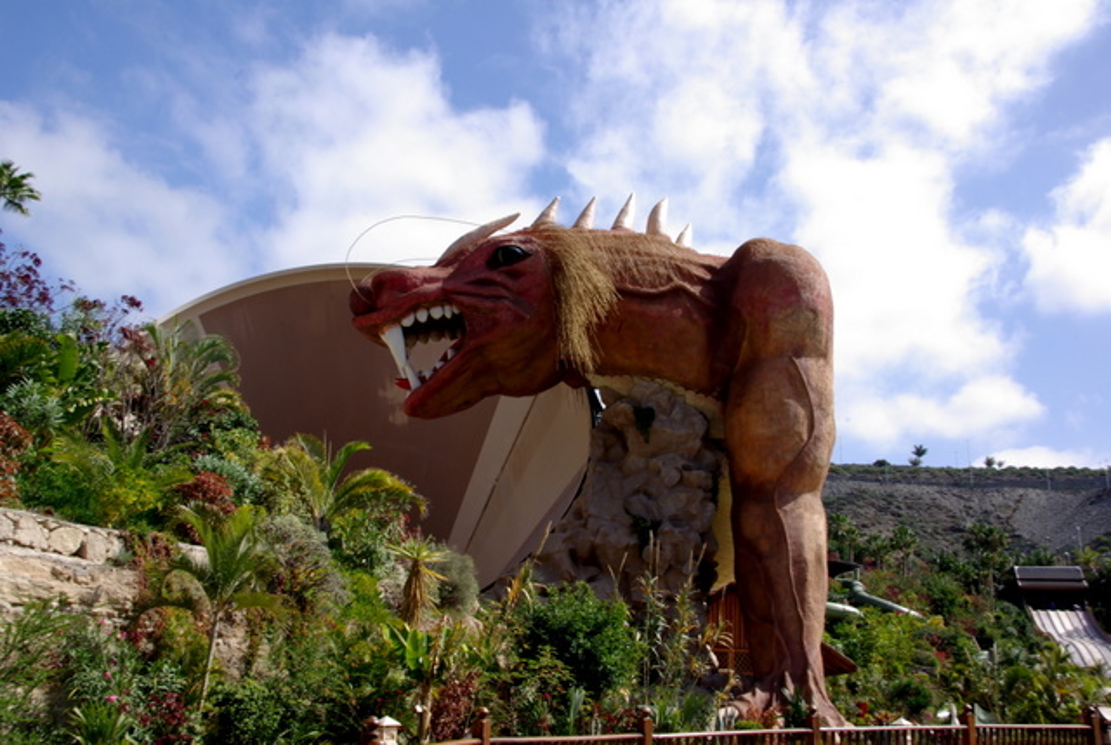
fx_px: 1020
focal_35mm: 33
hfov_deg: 57.1
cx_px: 556
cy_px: 372
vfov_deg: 40.1
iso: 100
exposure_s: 1/10
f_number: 16
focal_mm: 22
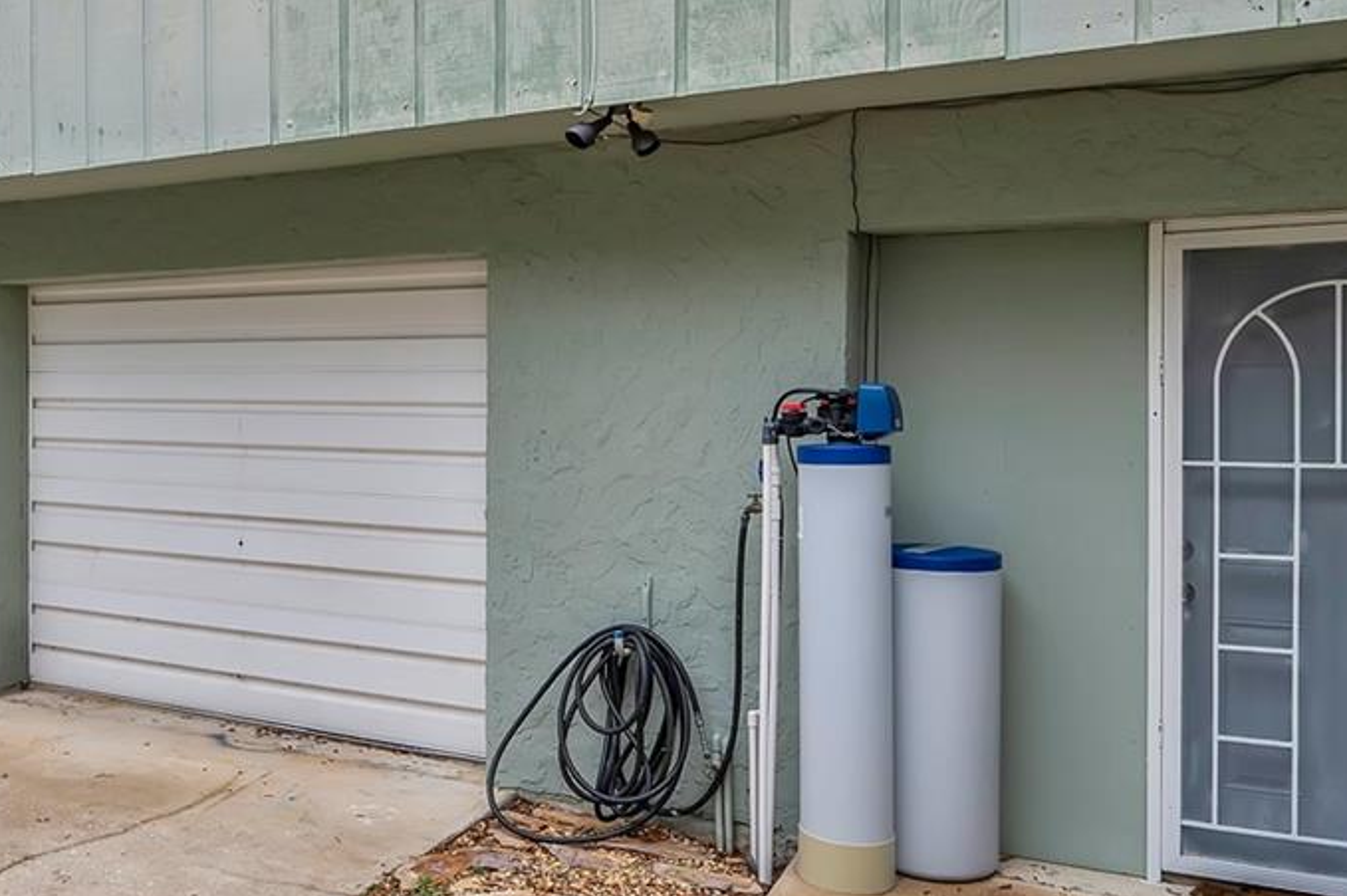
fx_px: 1234
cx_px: 391
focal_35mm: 33
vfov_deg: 39.2
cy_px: 260
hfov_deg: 55.3
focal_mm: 14
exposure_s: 1/800
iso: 400
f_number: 6.3
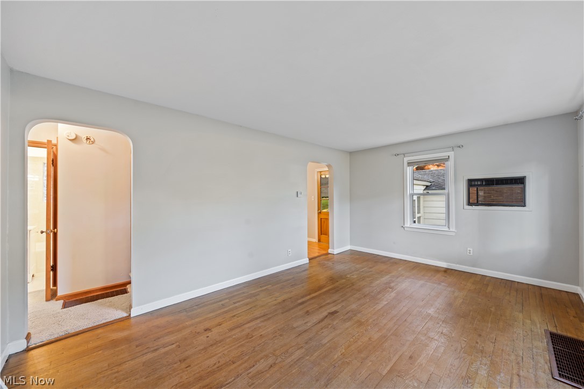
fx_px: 211
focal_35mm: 13
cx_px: 292
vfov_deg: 85.4
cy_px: 194
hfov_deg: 108.3
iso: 320
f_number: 8
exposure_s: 1
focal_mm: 13
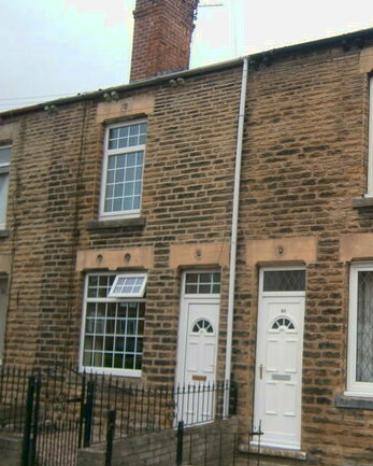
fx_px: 565
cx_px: 350
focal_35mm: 41
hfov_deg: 34.1
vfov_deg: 44.5
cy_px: 278
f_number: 2.8
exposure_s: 1/400
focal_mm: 4.7
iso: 80
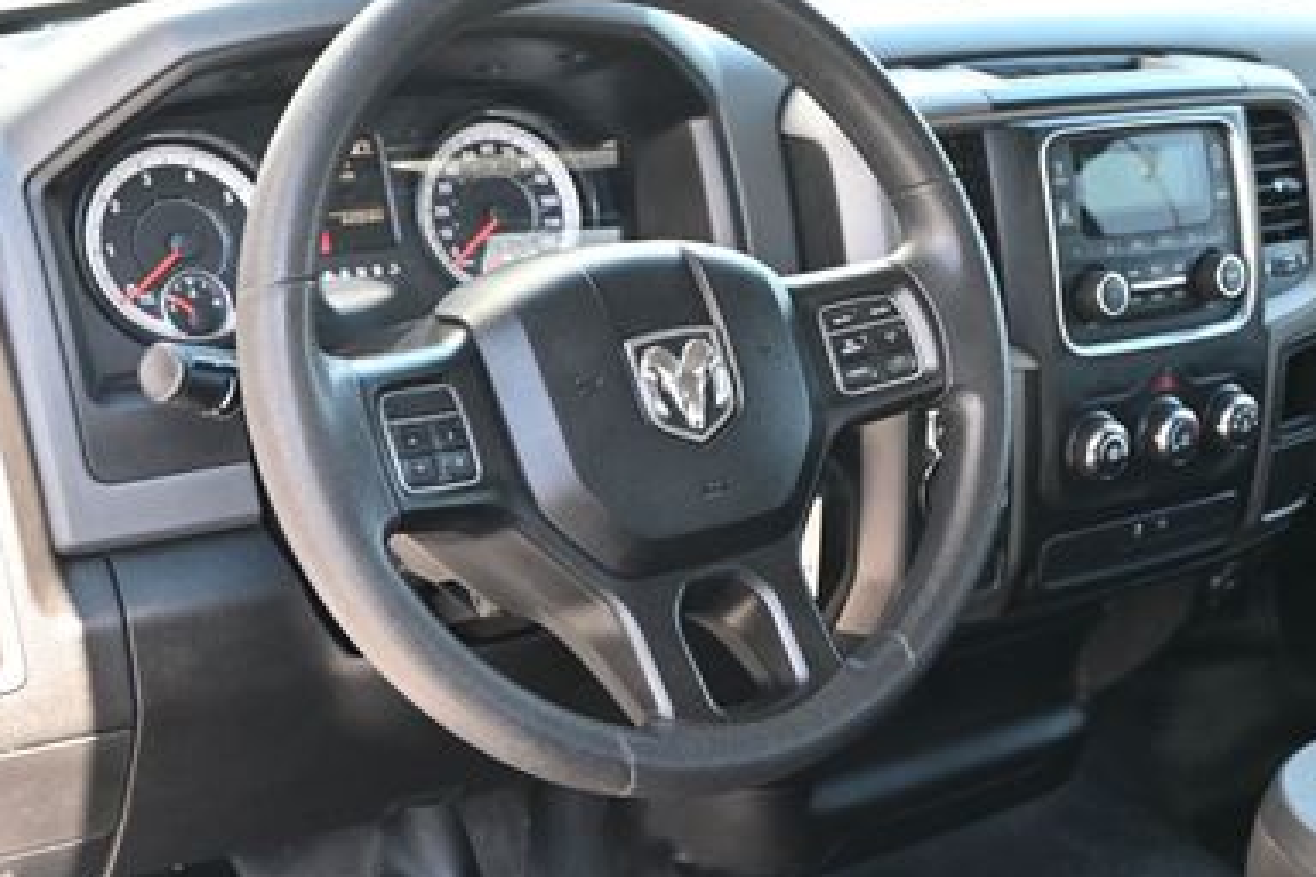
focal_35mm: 50
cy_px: 634
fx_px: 1828
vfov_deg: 26.7
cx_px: 740
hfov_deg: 39.5
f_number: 3.8
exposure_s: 1/125
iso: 640
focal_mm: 20
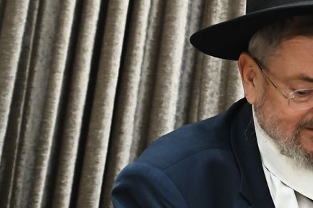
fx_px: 869
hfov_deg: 18.3
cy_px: 89
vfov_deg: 13.7
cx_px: 457
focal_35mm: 100
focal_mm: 31
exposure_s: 1/200
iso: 3200
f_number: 4
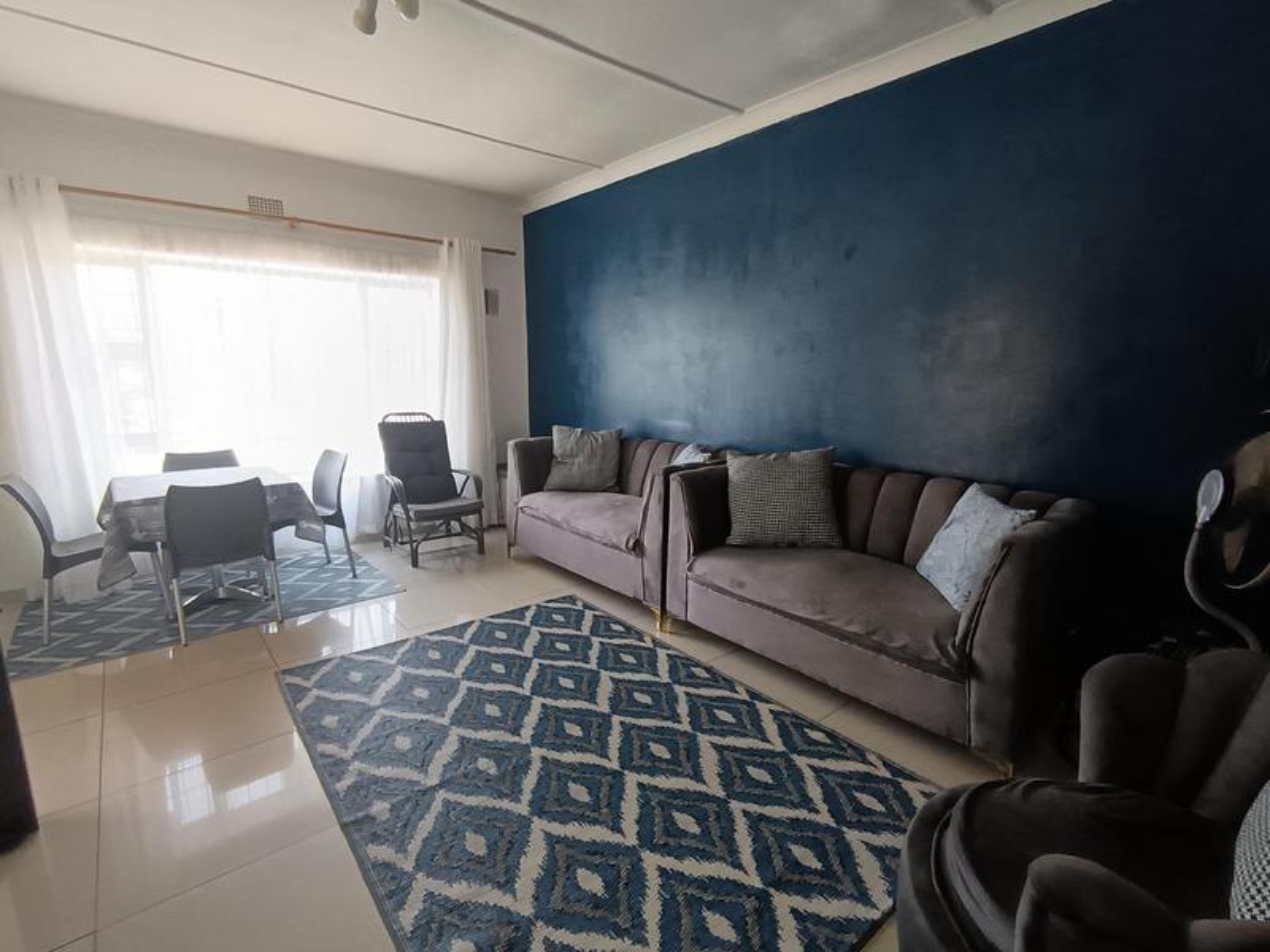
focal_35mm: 17
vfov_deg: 74.7
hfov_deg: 91.0
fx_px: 624
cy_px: 476
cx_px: 635
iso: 418
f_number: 2.2
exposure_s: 1/50
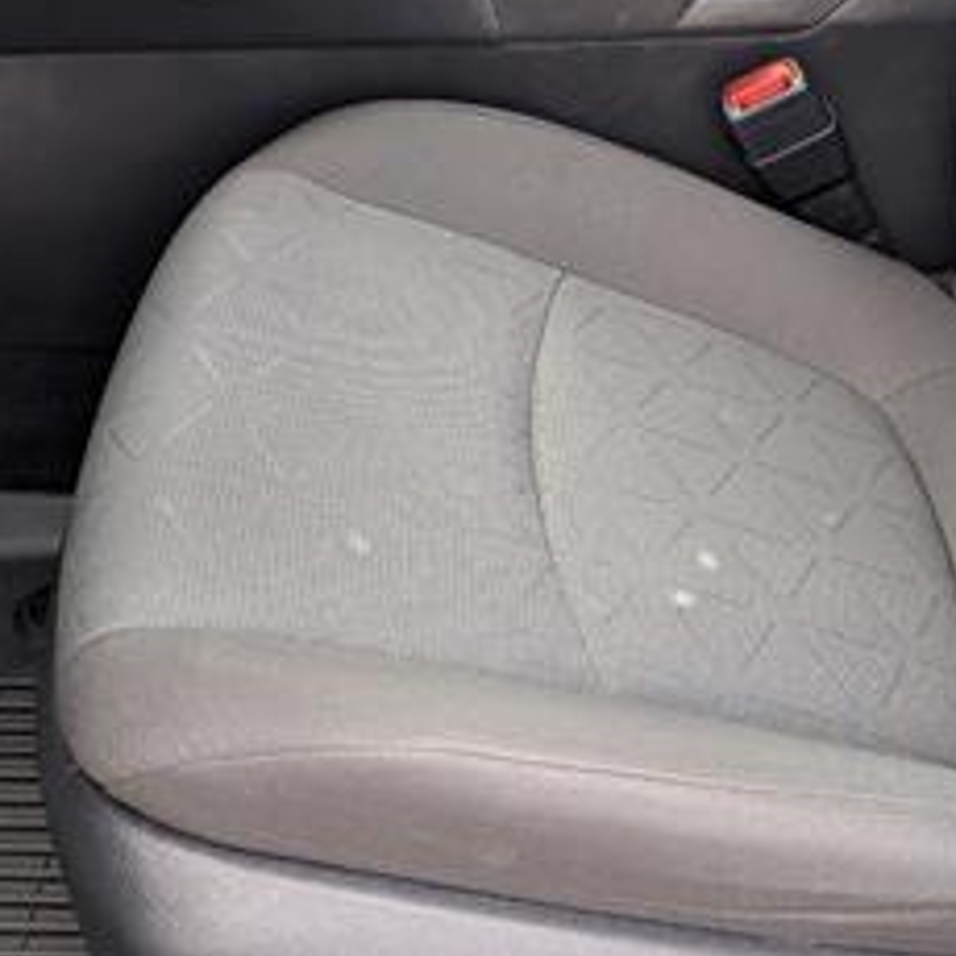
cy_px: 162
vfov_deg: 28.3
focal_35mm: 59
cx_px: 445
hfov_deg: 29.1
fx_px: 1843
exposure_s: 1/1000
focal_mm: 6.9
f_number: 1.68
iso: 272
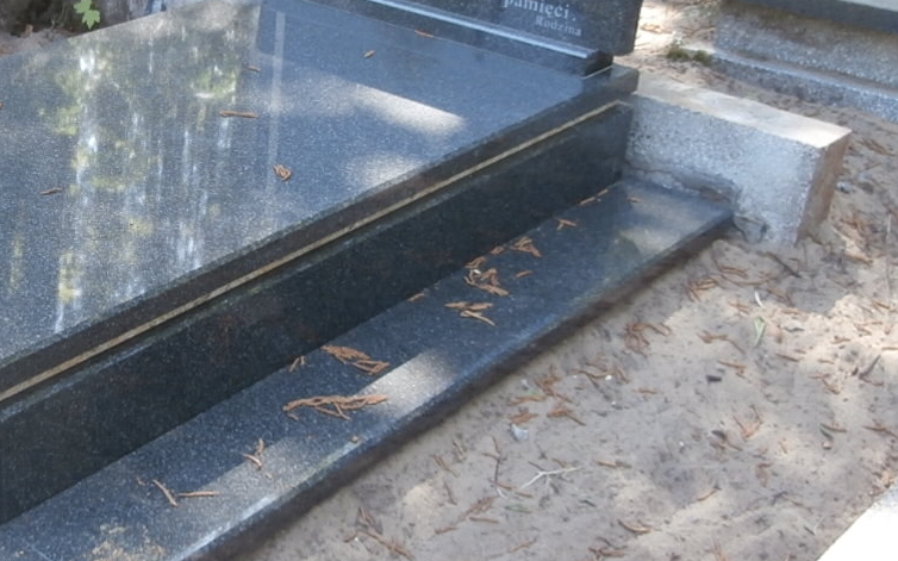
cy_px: 164
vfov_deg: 23.8
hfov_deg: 35.3
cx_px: 91
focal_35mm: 54
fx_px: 1321
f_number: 3
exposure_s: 1/60
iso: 100
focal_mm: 4.2
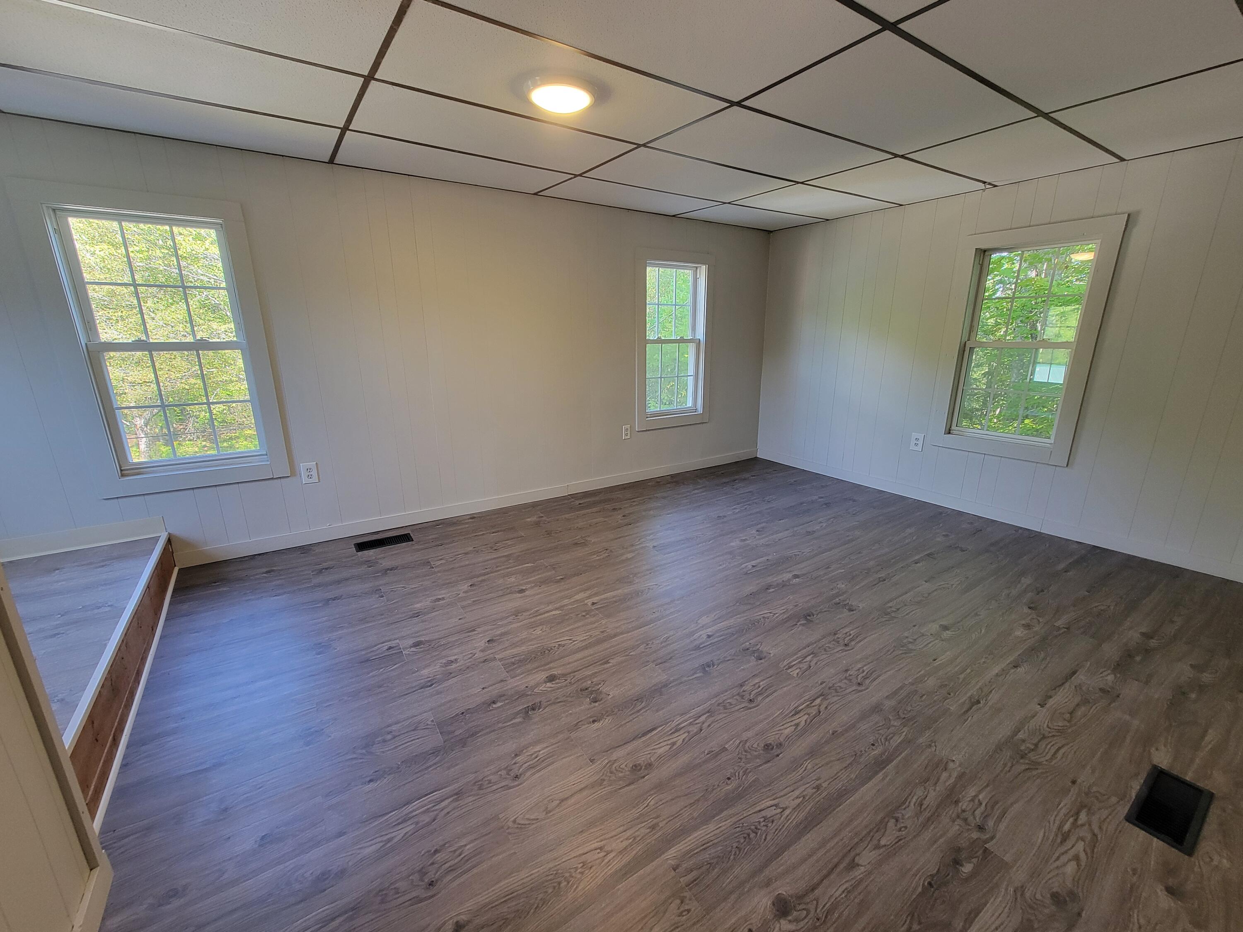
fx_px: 467
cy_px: 466
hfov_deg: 106.2
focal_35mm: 13
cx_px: 622
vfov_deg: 89.9
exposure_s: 1/60
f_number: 2.2
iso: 200
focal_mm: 2.2
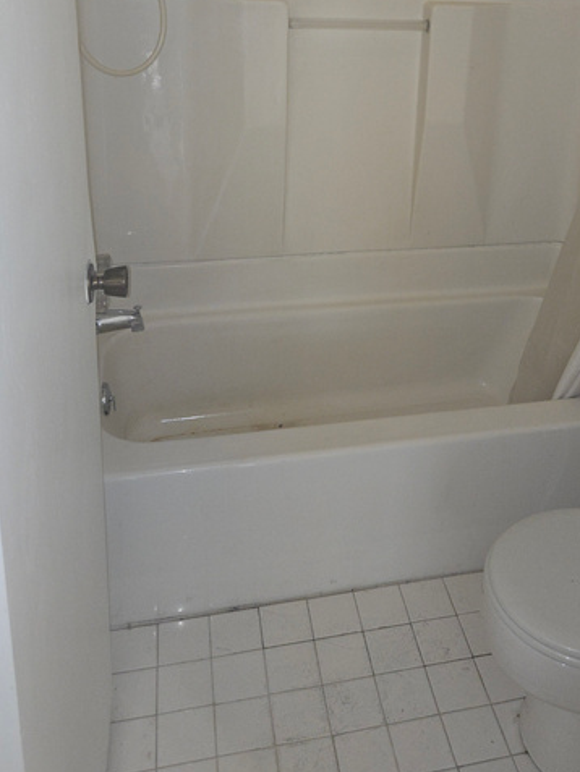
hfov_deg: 38.2
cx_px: 389
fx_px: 826
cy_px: 170
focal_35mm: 37
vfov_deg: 47.7
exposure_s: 1/60
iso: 125
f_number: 1.8
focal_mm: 5.4
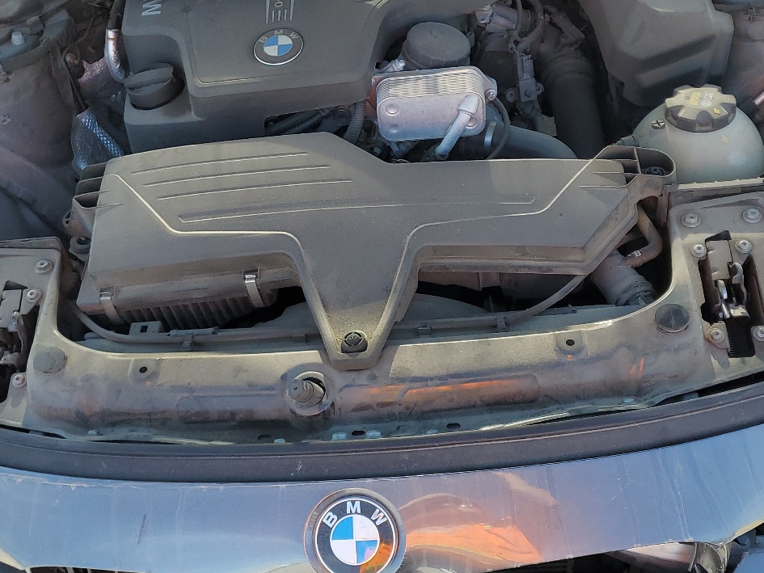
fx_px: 971
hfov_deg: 42.9
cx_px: 386
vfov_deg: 32.9
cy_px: 307
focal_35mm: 44
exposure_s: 1/526
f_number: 1.5
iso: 50
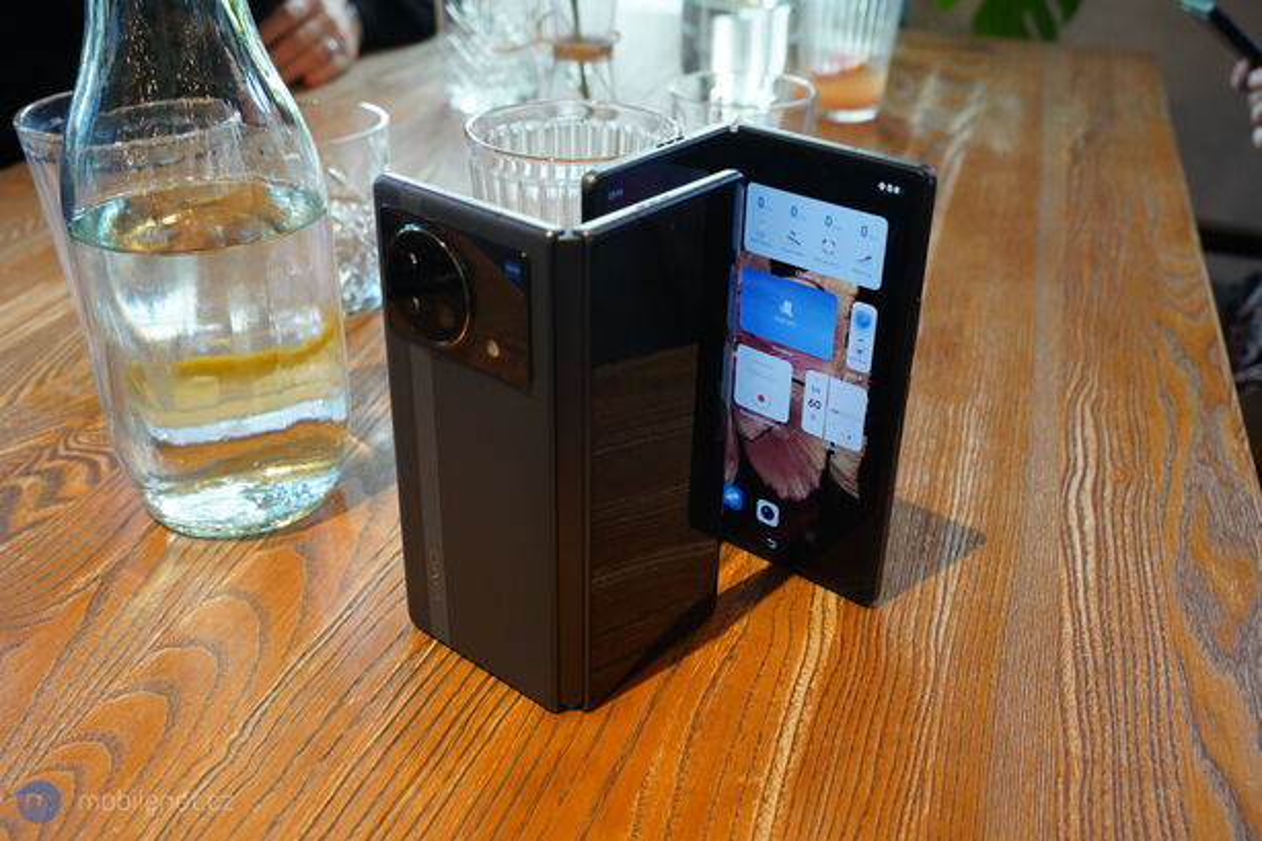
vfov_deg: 38.9
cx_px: 631
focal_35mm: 34
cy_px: 420
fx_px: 1191
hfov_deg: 55.8
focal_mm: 34
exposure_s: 1/160
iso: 6400
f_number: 7.1
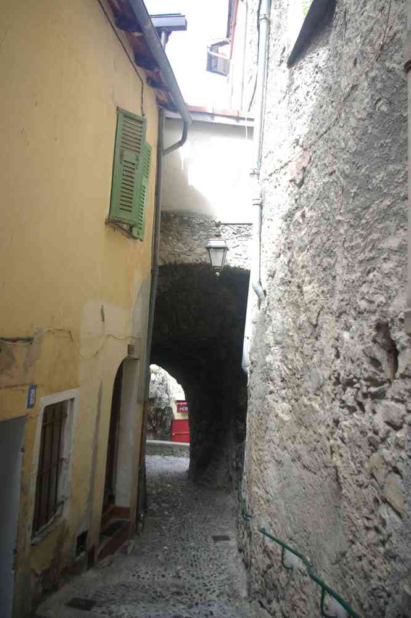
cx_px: 206
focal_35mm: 27
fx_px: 463
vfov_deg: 67.4
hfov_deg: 47.8
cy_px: 309
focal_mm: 18
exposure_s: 1/60
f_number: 4.5
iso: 100
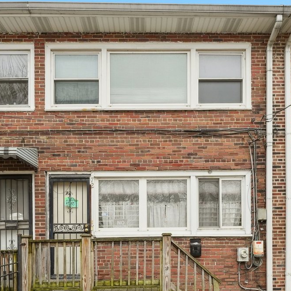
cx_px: 118
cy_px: 228
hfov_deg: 55.3
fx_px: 276
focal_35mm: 29
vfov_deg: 52.4
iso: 400
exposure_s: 1/100
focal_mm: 14
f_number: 5.6
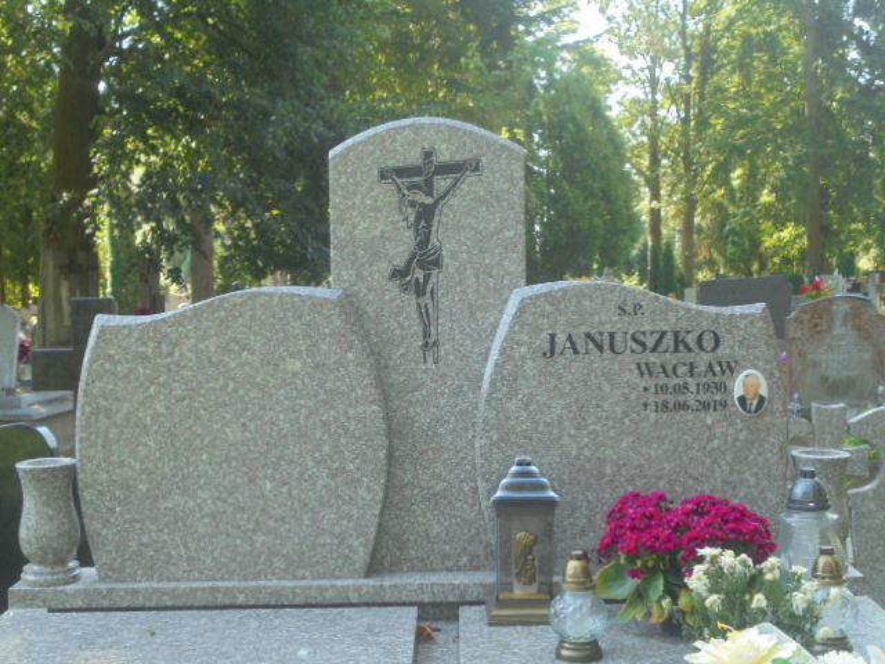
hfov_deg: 38.9
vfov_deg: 29.7
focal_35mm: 49
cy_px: 332
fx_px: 1253
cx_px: 442
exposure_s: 1/50
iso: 100
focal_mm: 8.9
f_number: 4.8
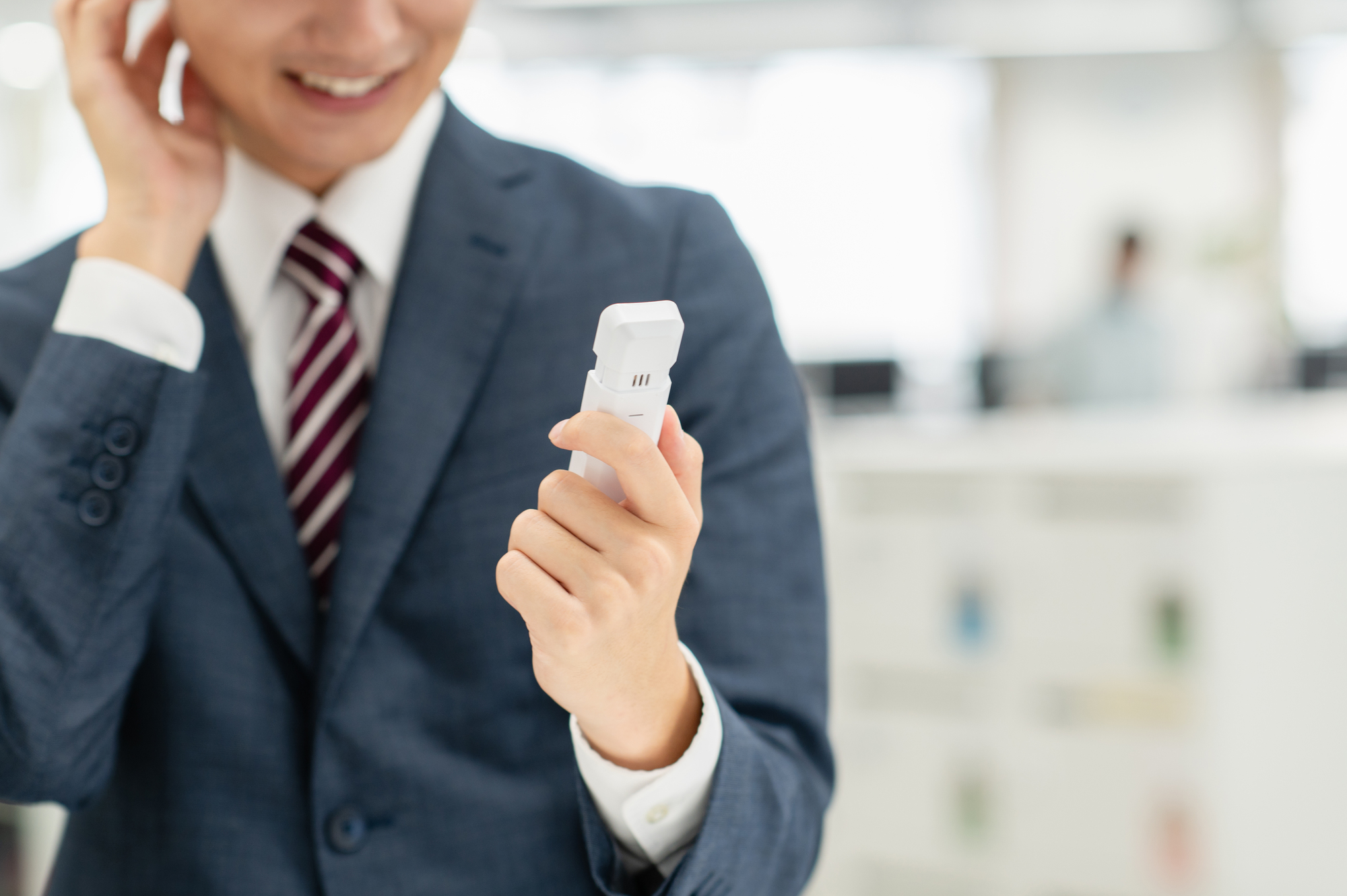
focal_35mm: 85
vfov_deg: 16.0
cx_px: 674
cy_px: 448
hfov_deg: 23.9
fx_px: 3178
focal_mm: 85
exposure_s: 1/160
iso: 320
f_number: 2.8
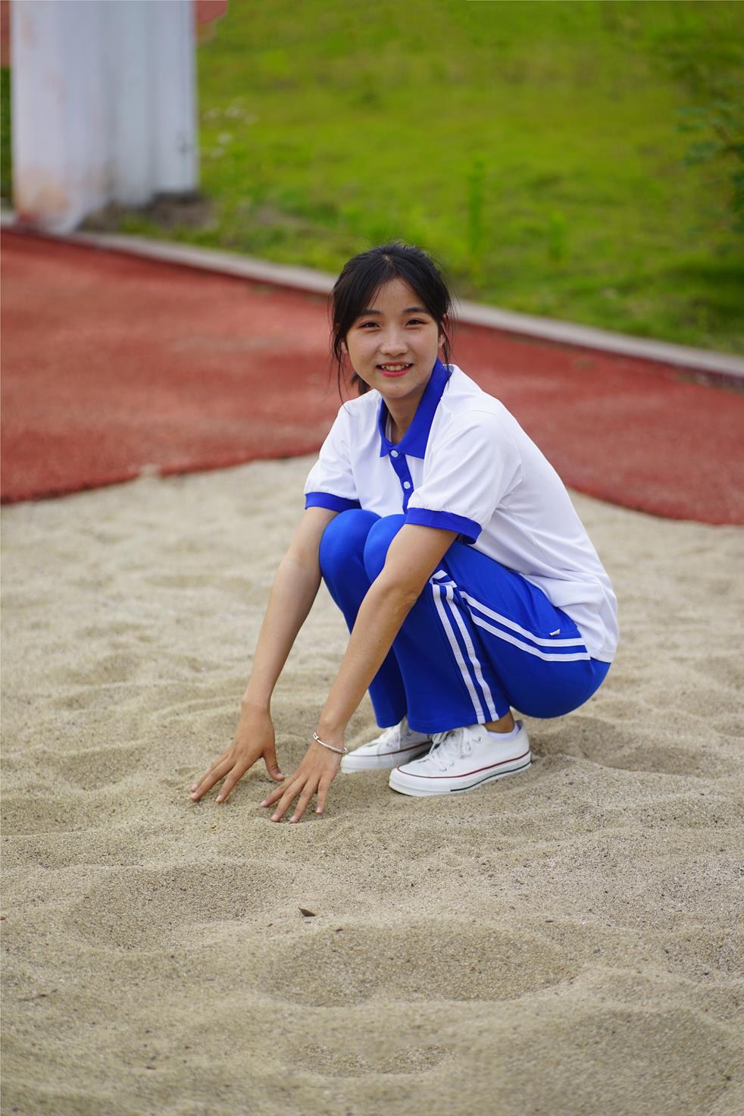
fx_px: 2634
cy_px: 558
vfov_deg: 23.9
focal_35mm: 85
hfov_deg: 16.1
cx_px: 372
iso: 100
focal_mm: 85
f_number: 1.8
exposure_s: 1/800
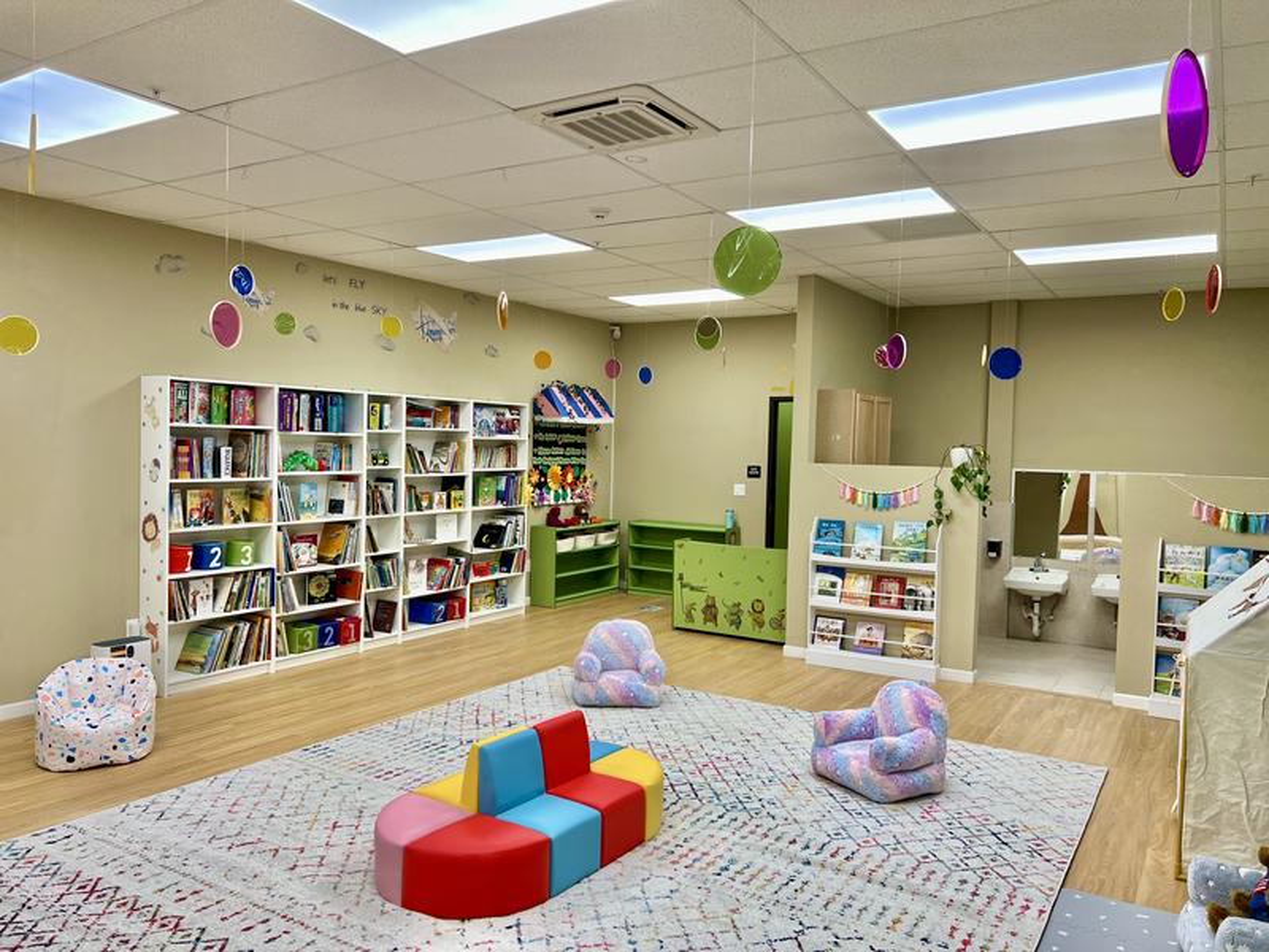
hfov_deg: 67.3
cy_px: 476
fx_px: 953
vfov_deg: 53.1
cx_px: 634
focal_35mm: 26
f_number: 1.5
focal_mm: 5.7
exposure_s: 1/139
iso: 64
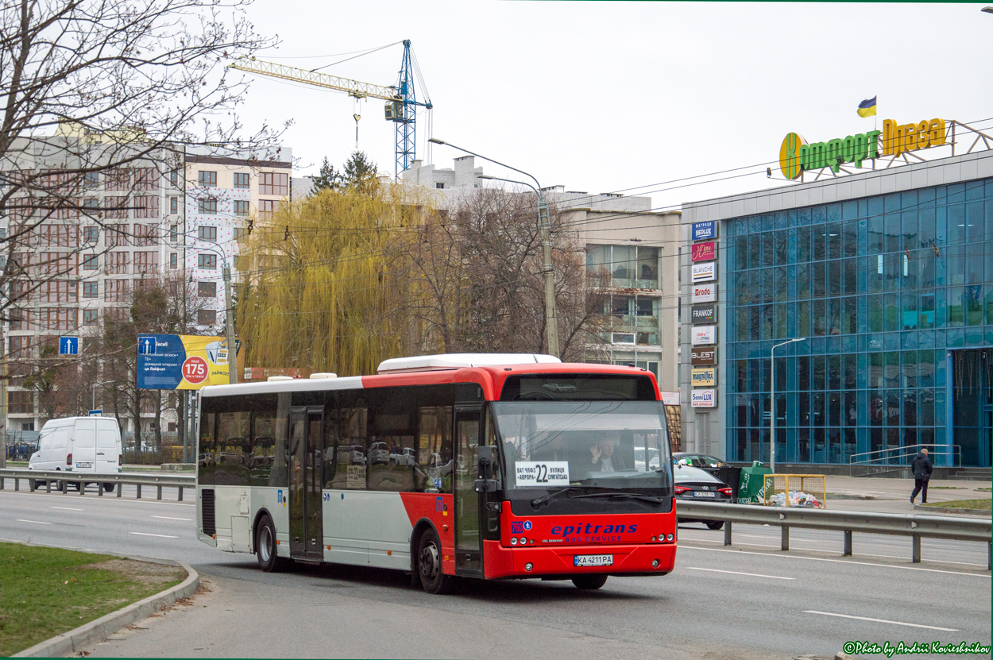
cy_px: 330
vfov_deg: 15.7
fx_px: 2397
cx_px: 496
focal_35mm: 87
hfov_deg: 23.4
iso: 400
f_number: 7.1
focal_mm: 58
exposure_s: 1/800
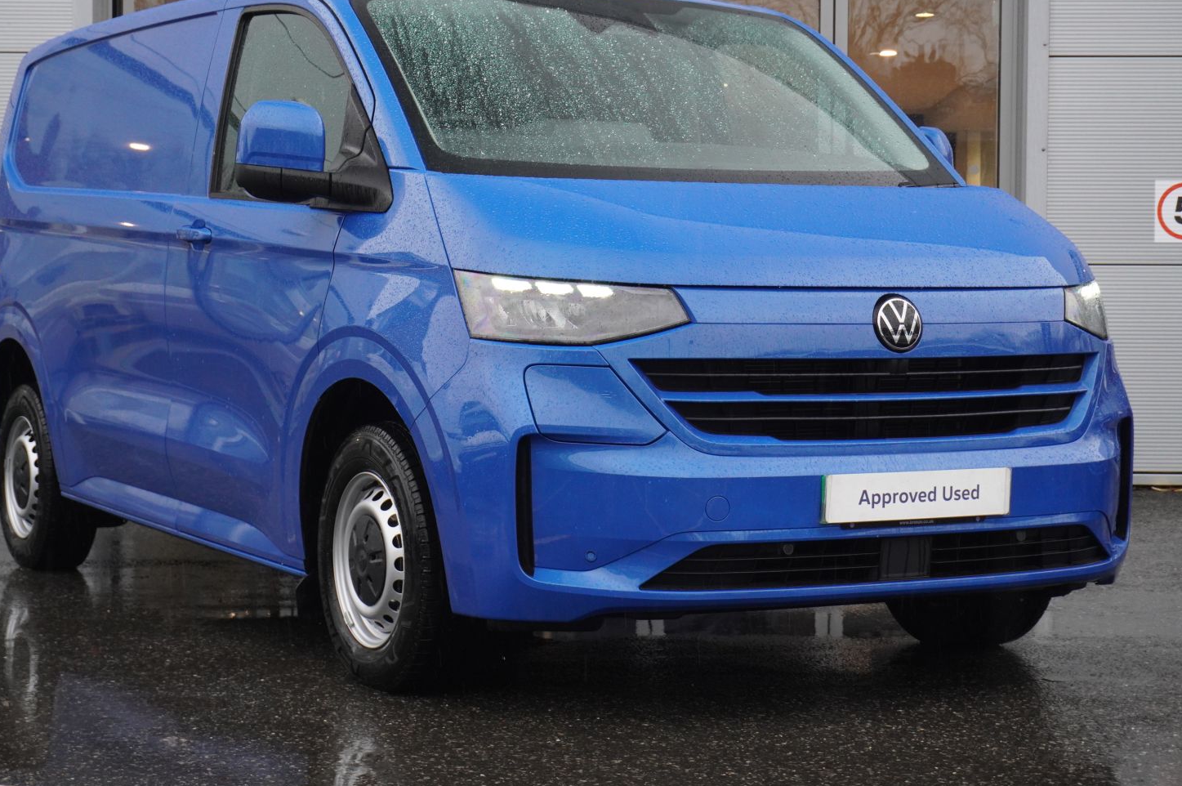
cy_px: 361
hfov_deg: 27.7
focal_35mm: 73
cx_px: 558
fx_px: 2395
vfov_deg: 18.6
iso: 1250
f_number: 5.6
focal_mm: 44
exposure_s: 1/200
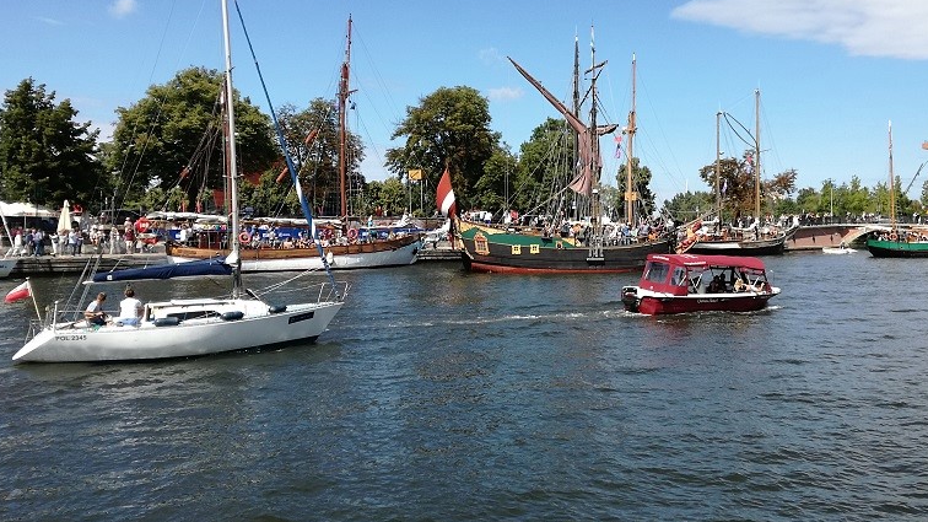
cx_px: 513
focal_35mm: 35
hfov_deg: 56.5
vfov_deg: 33.6
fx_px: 861
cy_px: 218
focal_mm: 3.79
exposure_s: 1/970
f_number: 2
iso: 50
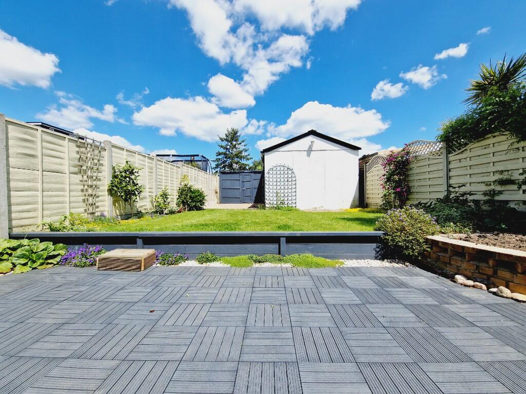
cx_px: 263
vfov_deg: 89.9
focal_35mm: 13
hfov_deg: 106.2
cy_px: 197
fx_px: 198
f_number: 2.2
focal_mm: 2.2
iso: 50
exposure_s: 1/2320
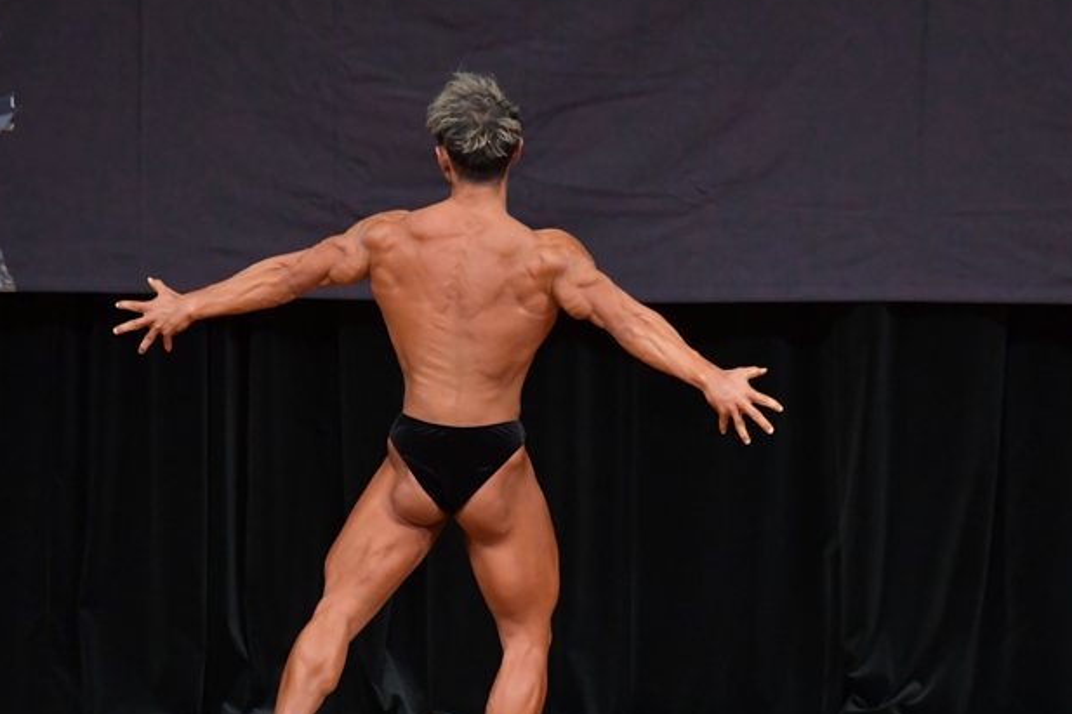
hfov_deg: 5.8
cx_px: 489
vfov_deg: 3.8
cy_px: 422
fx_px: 10657
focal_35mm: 358
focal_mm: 190
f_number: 5.6
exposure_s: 1/400
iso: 4000
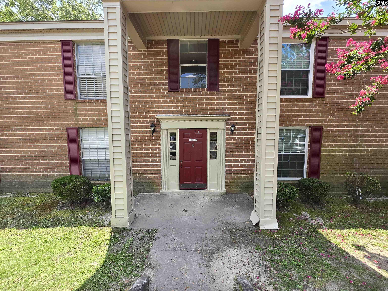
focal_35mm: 13
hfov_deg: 106.2
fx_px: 146
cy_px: 146
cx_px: 194
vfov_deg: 89.9
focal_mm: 1.7
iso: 25
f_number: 2.2
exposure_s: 1/255
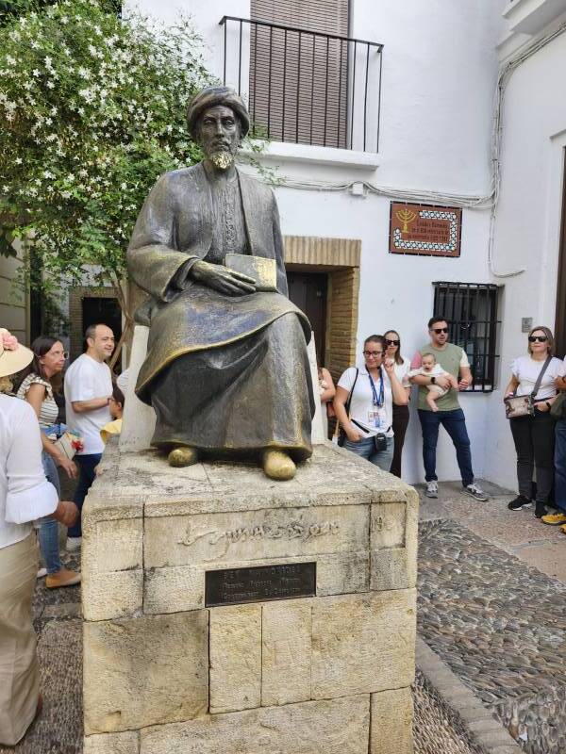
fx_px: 501
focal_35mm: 23
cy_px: 377
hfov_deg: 58.9
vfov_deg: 73.9
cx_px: 283
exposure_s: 1/180
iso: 25
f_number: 1.8
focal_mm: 5.54
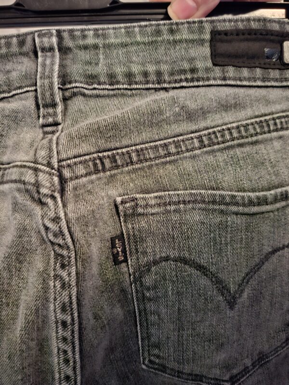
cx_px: 144
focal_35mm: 23
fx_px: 256
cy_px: 192
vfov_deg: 73.9
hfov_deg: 58.9
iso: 1250
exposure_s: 1/14
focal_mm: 5.54
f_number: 1.8
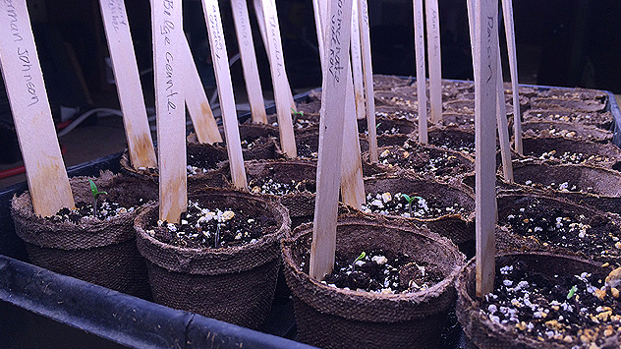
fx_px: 527
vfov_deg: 36.6
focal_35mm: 32
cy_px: 178
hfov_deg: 61.0
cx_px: 311
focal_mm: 4.15
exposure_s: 1/120
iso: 50
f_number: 2.2
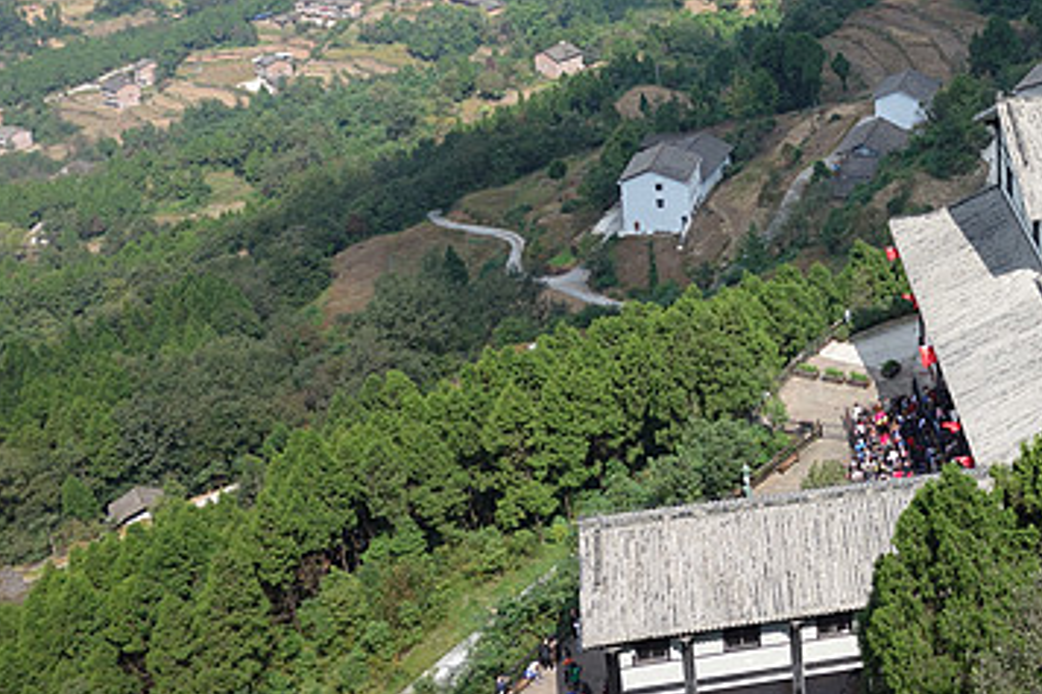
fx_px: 1823
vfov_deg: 21.0
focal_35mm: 63
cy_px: 51
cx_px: 1077
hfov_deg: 29.5
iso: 125
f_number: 5.6
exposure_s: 1/320
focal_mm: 10.4
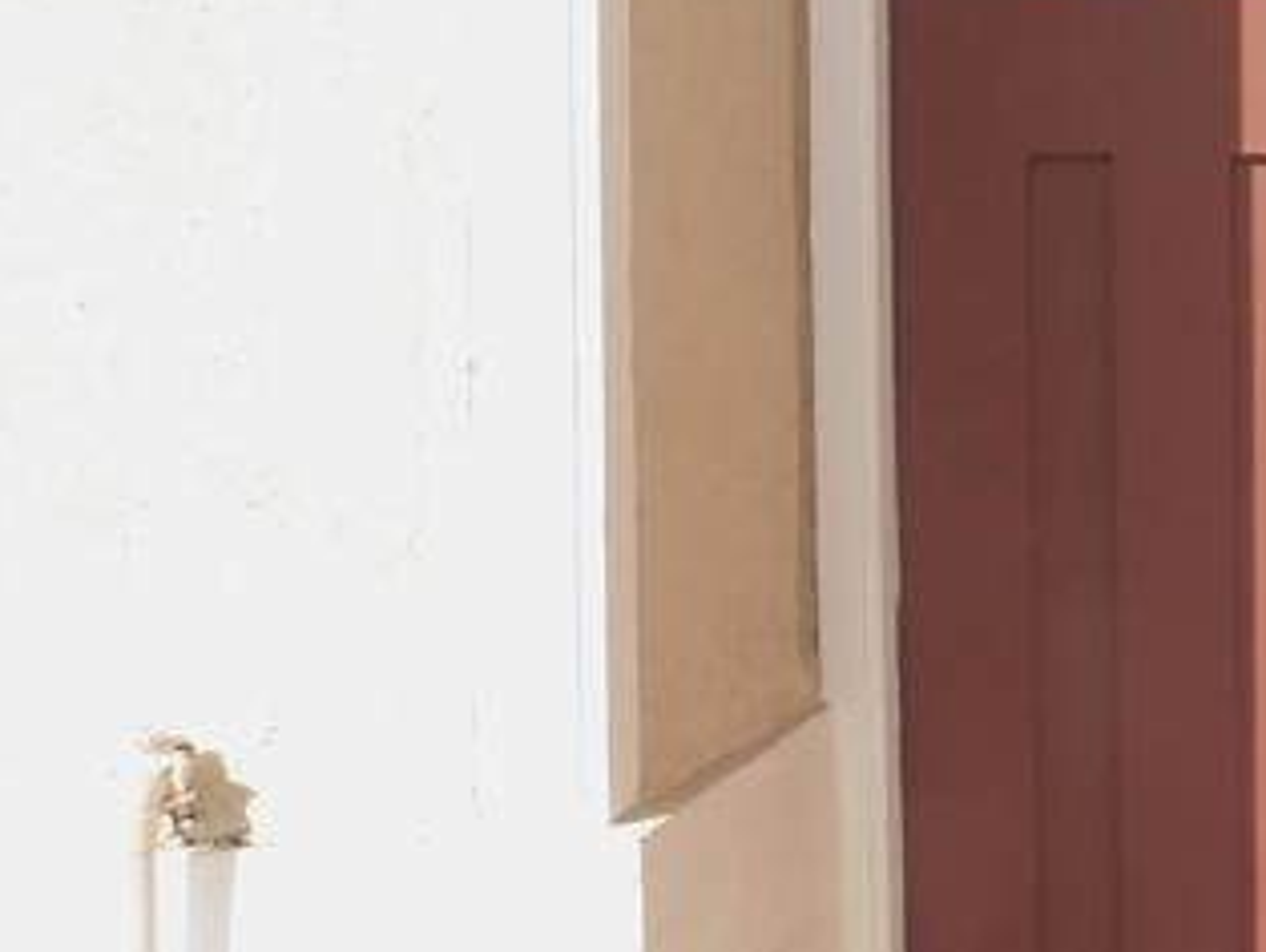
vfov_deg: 19.7
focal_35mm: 75
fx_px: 2745
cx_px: 1923
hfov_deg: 21.6
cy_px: 399
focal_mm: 4
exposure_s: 1/1000
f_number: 3
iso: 125
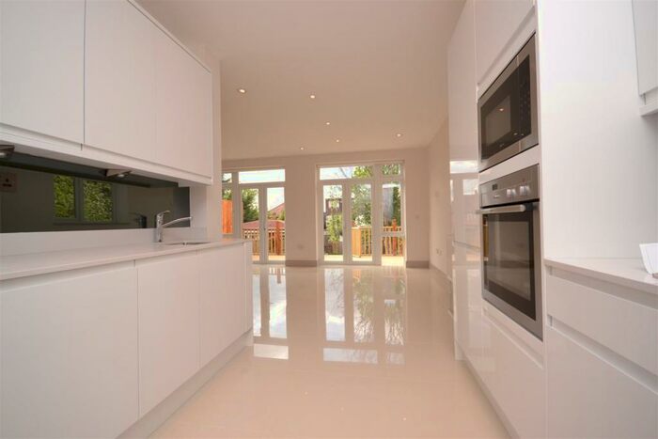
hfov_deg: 100.4
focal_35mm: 15
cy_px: 220
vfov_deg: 77.4
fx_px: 274
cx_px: 329
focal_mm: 10
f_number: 5.6
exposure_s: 1/125
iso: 180
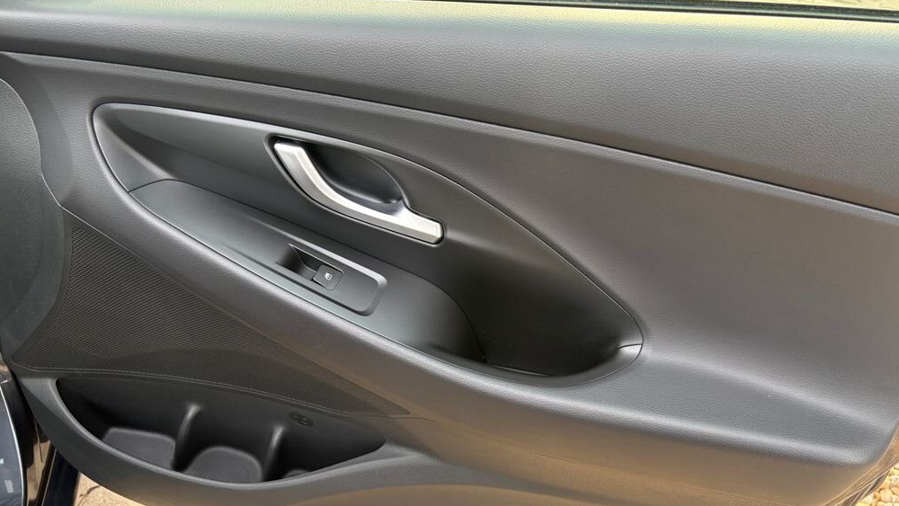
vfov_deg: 40.1
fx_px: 691
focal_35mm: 29
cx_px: 457
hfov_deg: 66.1
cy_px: 299
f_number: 1.6
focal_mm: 5.96
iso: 100
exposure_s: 1/125
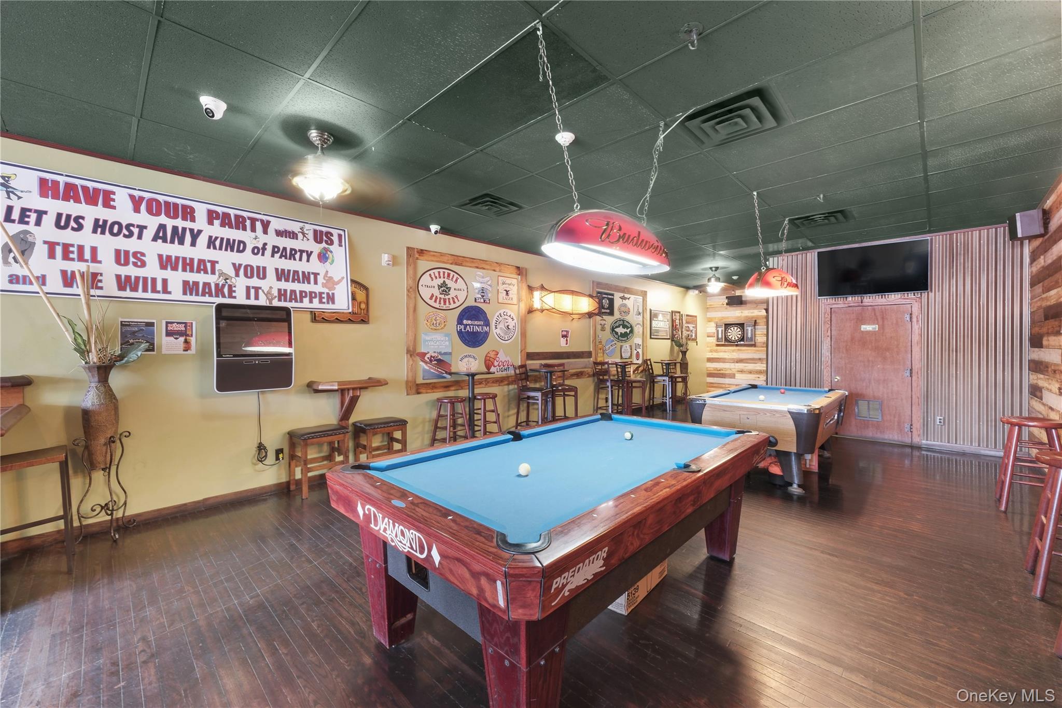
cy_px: 354
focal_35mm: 14
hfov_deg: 104.3
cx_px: 531
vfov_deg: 81.2
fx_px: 413
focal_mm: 9.2
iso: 400
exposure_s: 7
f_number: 8
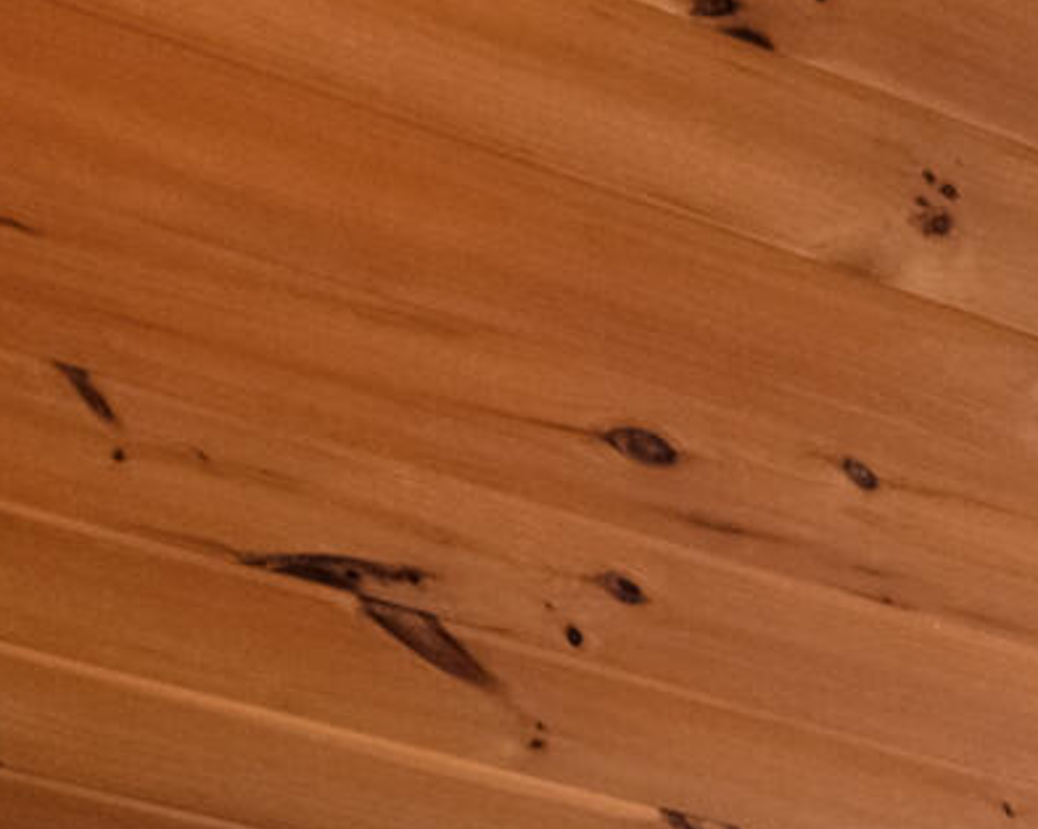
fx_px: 2641
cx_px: 2116
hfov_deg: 16.5
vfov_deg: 11.4
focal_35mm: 86
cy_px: 2424
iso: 500
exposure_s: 1/4
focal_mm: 8
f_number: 8
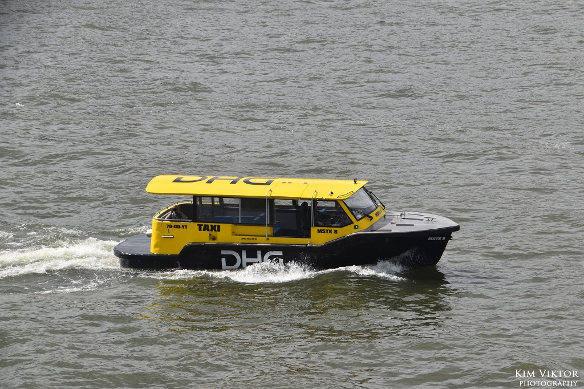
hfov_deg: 16.1
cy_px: 194
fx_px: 2068
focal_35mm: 128
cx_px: 292
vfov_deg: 10.7
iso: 200
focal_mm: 85
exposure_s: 1/400
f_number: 10
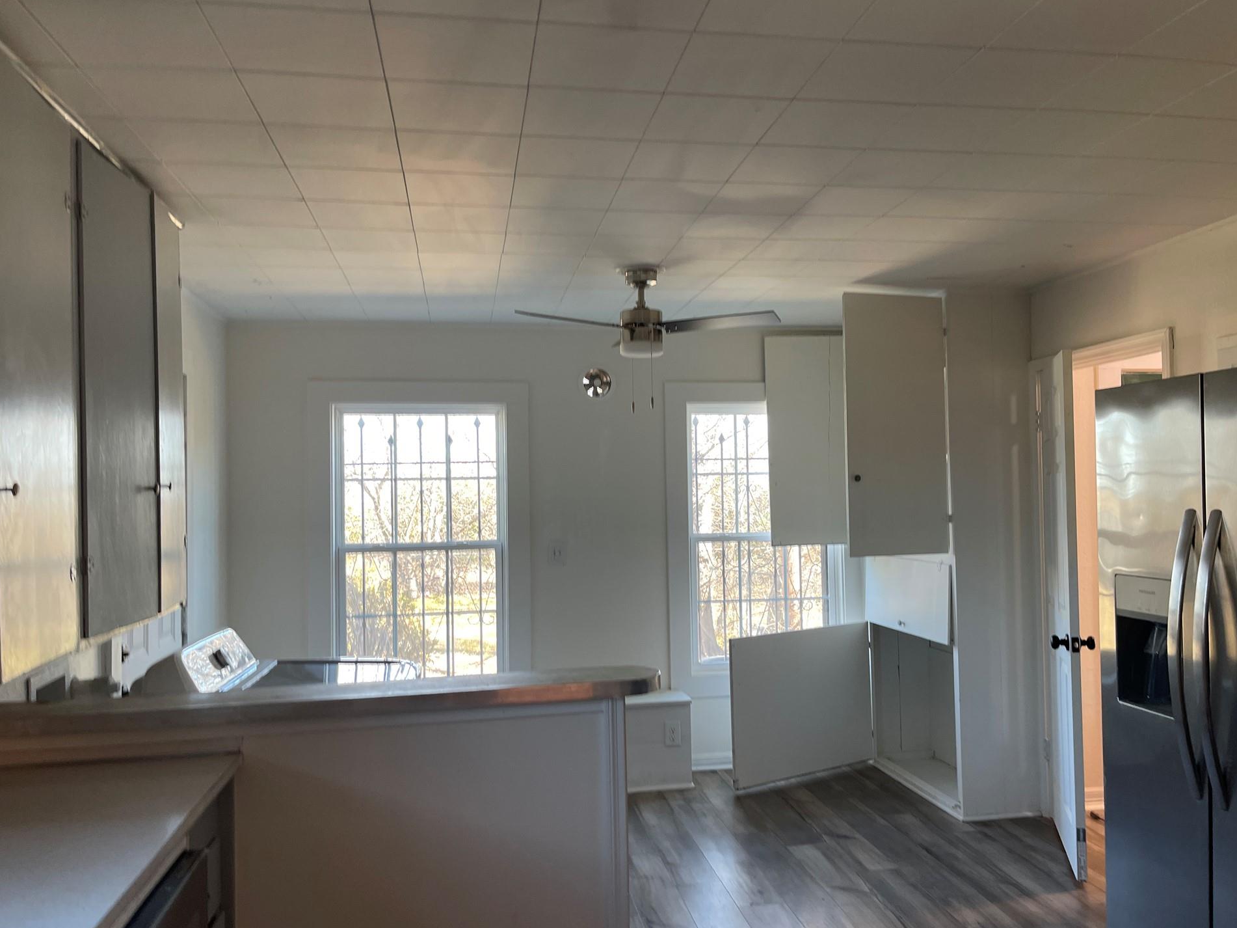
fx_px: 1000
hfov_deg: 63.4
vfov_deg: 49.7
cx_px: 645
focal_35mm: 28
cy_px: 453
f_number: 1.6
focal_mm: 5.1
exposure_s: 1/60
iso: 80
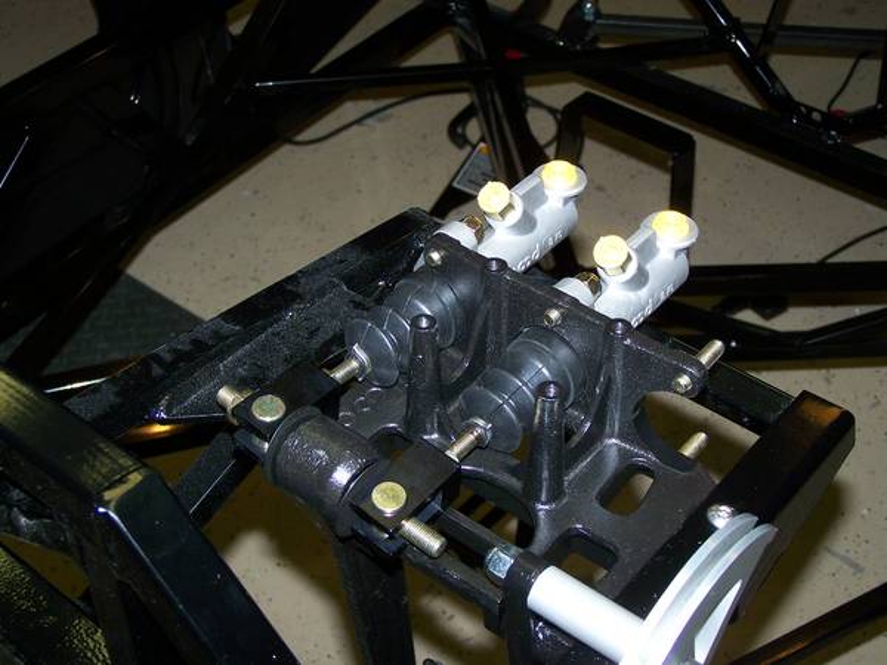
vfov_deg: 26.1
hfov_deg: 34.3
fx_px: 1435
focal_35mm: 56
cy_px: 332
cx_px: 444
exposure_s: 1/60
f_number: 3.1
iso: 80
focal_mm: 9.3
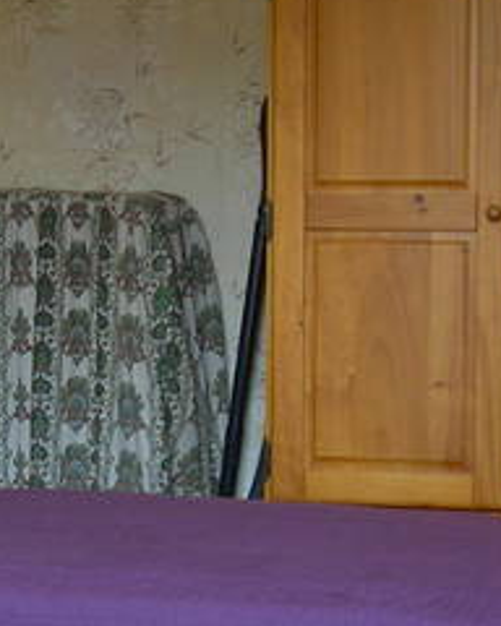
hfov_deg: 12.6
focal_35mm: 122
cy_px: 462
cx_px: 144
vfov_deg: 15.7
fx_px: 2261
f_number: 2.8
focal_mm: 7.8
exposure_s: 1/57
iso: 50
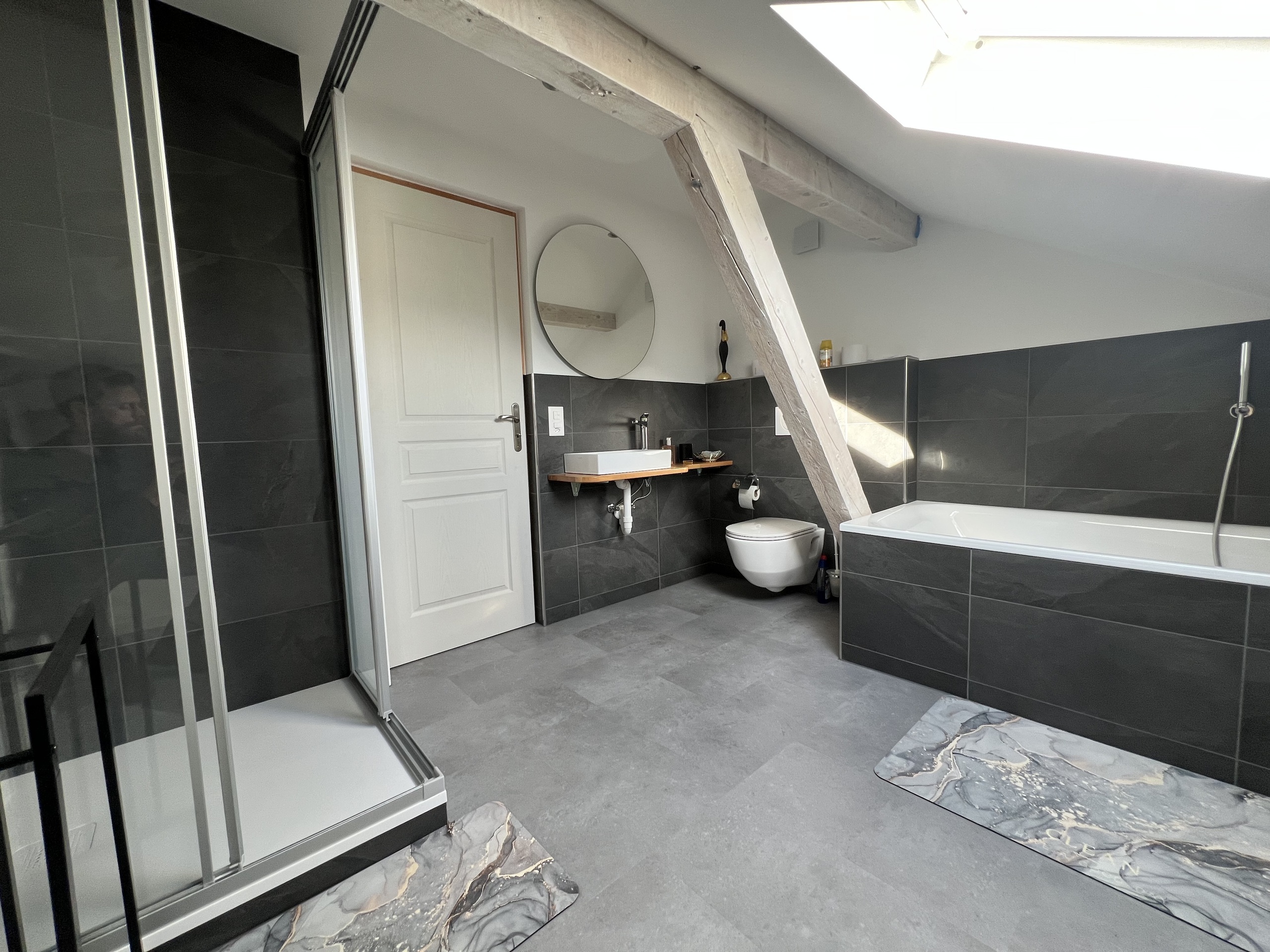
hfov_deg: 106.2
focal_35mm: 13
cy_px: 476
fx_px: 477
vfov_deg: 89.9
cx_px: 635
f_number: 1.8
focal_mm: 1.57
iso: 100
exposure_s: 1/99
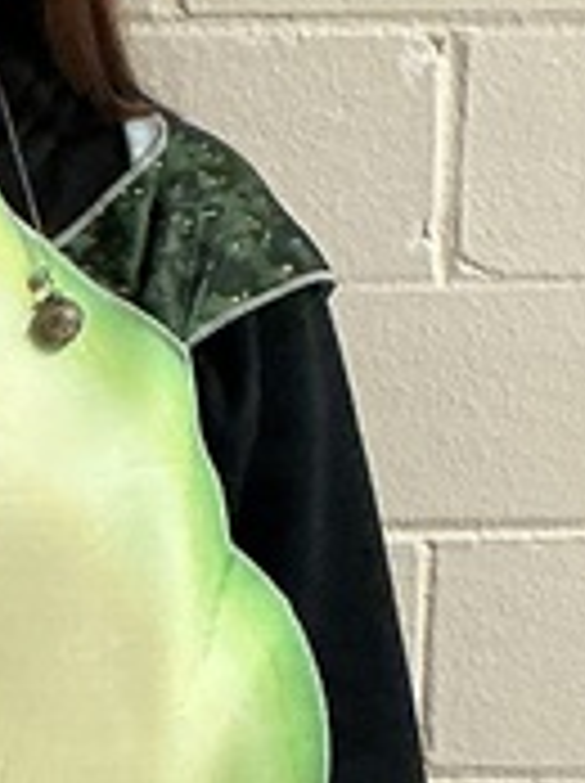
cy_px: 940
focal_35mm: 171
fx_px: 3863
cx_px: -68
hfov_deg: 8.6
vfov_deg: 11.3
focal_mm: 3
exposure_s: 1/50
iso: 200
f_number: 1.8
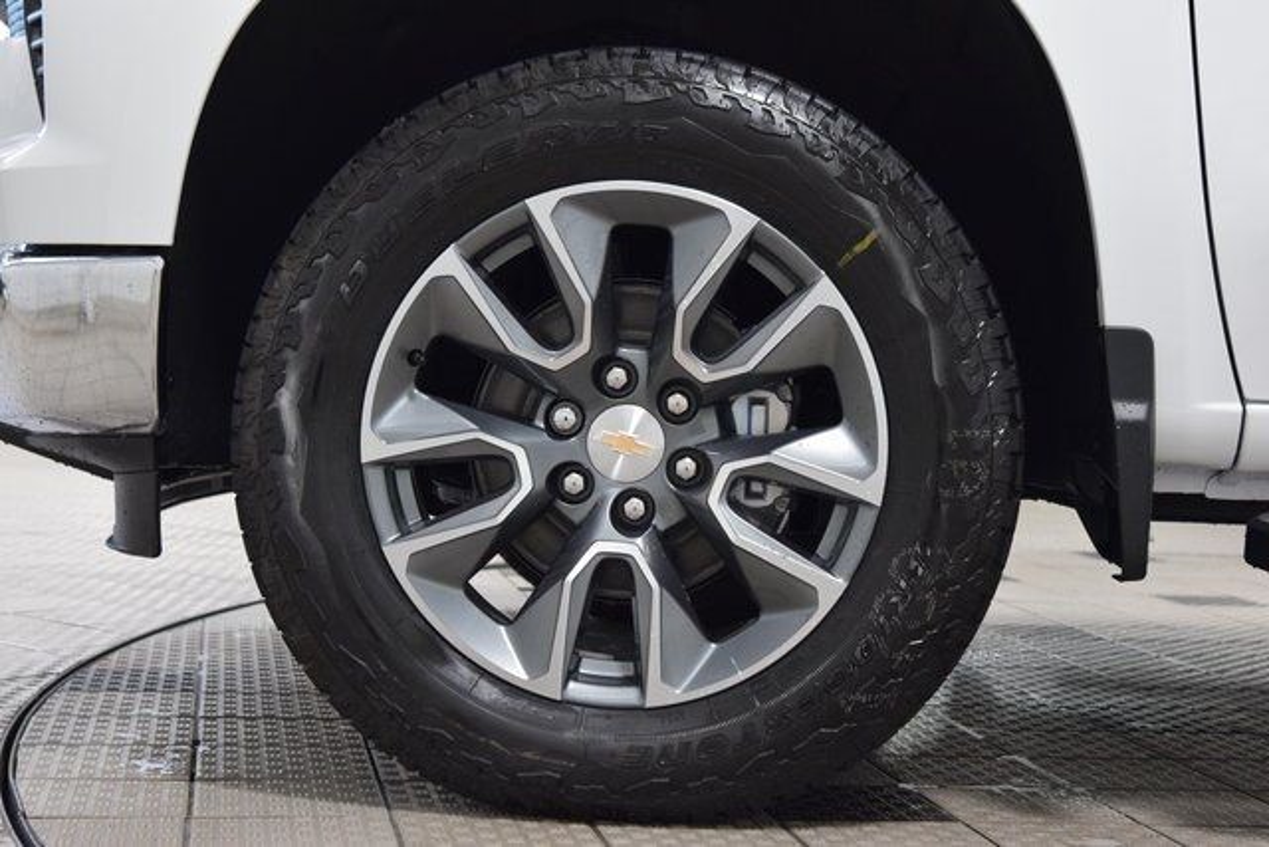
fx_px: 2380
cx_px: 634
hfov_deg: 29.9
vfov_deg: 20.2
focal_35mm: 68
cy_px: 424
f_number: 5
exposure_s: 1/60
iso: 1600
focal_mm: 45
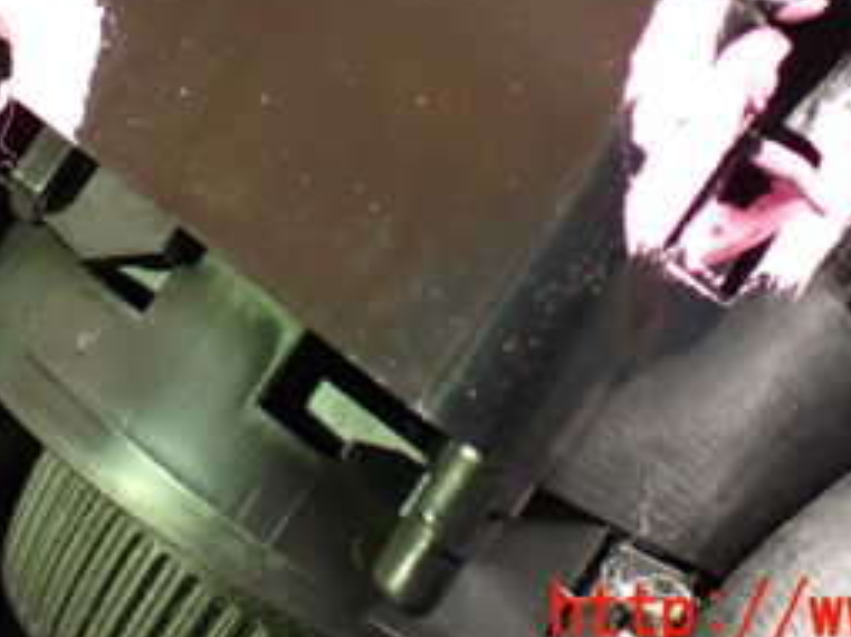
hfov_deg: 27.3
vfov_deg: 19.6
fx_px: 1744
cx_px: 302
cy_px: -97
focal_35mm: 71
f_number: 2.3
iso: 800
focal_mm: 5.4
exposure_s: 1/40
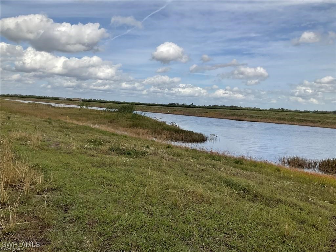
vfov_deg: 48.2
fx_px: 281
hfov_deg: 61.7
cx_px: 168
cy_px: 126
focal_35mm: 29
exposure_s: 1/2801
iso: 16
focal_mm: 3
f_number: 1.8
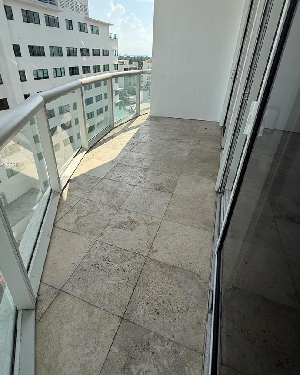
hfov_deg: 70.6
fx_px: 211
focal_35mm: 19
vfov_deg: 82.9
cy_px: 165
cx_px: 134
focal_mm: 2.22
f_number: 2.2
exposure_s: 1/1901
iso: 64
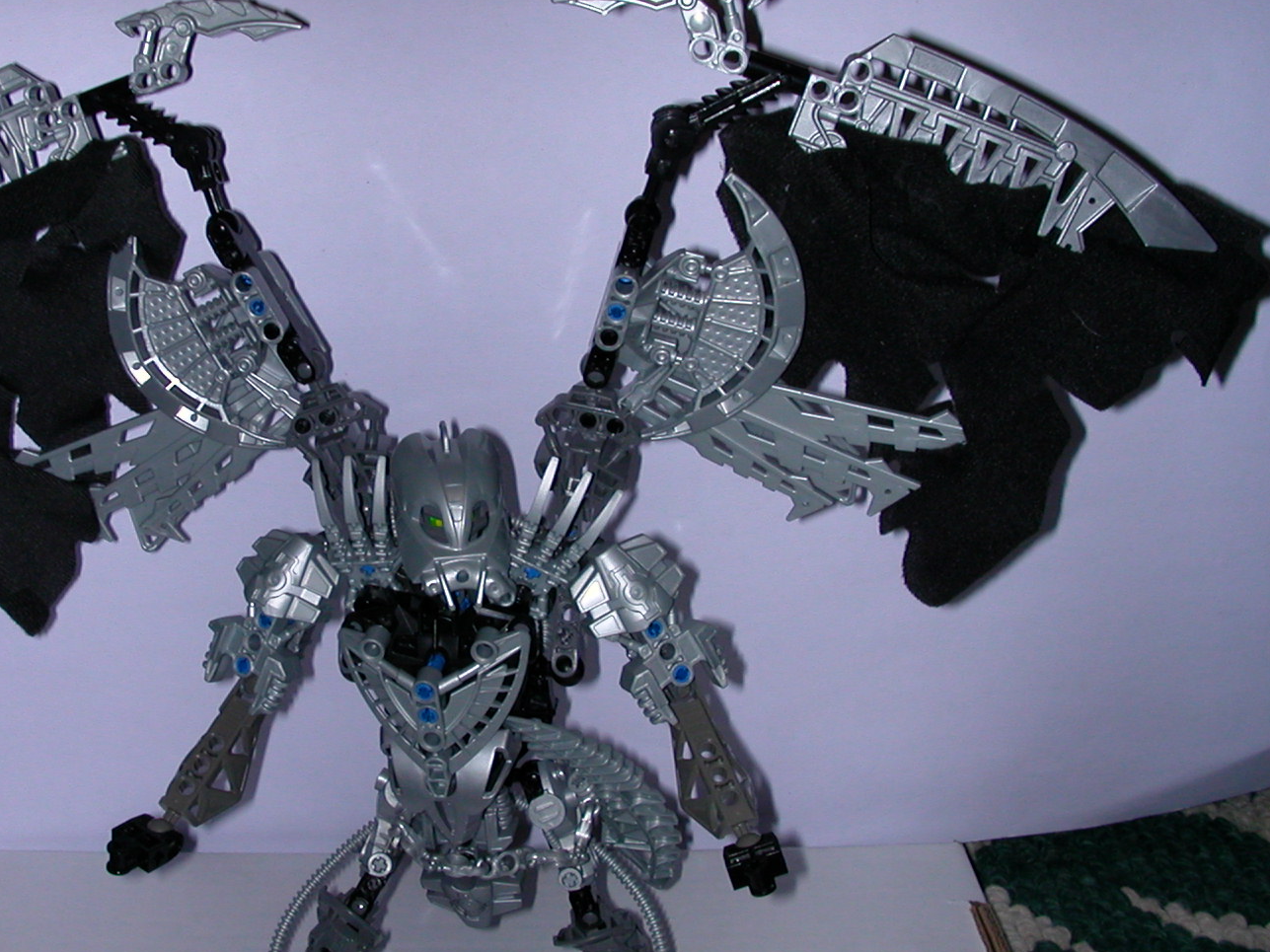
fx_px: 1688
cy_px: 500
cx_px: 487
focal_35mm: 46
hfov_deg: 41.0
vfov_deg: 31.5
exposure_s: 1/59.9
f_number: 4.5
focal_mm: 5.6
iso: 100
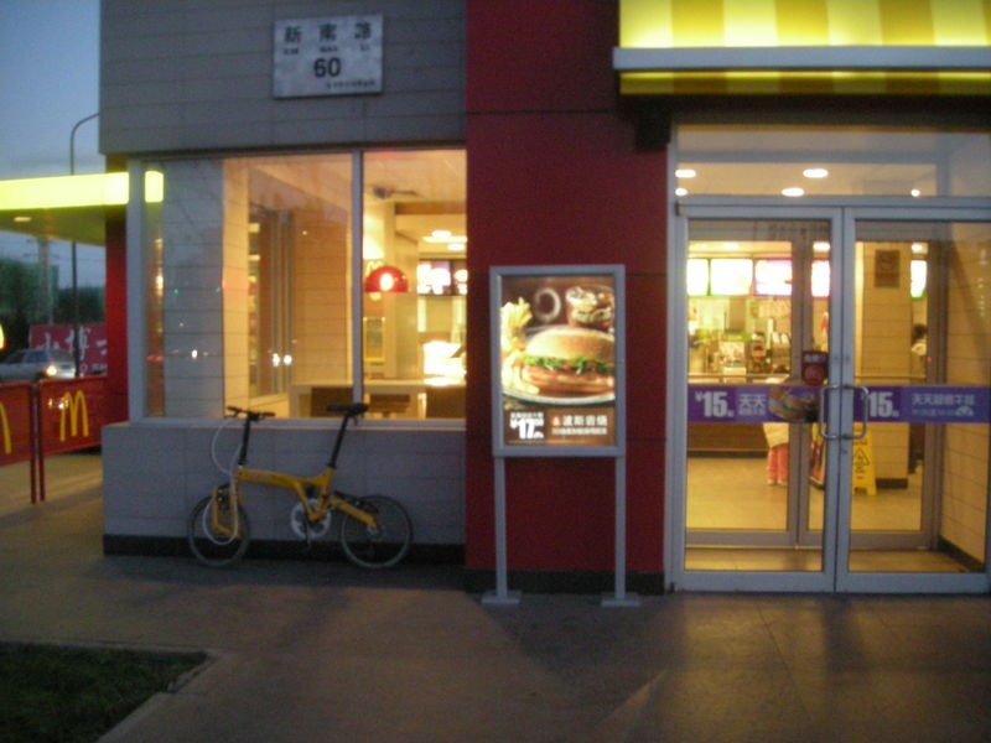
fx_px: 1002
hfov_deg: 52.6
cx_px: 496
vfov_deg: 40.7
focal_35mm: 35
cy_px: 372
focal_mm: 5.7
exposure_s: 1/18.5
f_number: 2.8
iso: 400
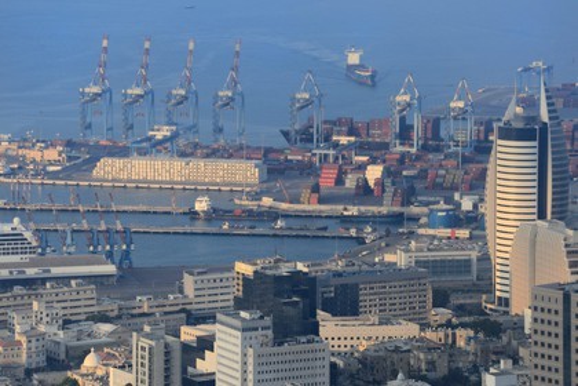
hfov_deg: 10.5
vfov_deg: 7.0
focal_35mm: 195
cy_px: 193
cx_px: 289
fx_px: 3131
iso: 200
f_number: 5.6
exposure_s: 1/250
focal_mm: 195
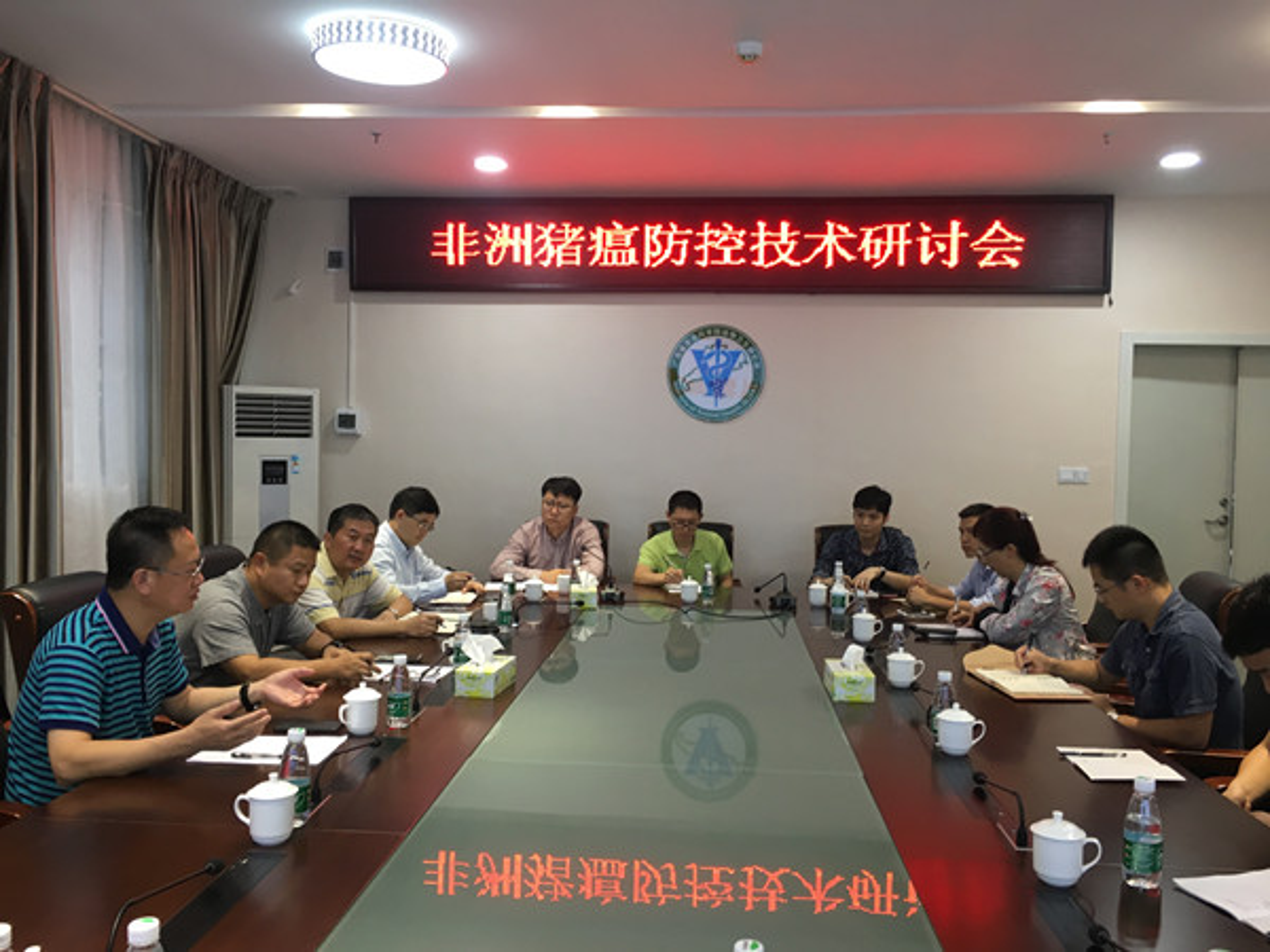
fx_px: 1064
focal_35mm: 29
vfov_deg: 48.2
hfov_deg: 61.7
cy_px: 476
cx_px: 635
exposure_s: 1/33
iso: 80
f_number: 2.2
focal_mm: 4.15
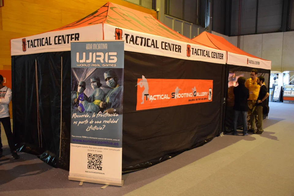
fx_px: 269
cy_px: 98
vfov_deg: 40.0
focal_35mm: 33
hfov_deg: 57.2
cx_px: 147
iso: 3600
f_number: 3.5
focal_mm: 22
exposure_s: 1/60
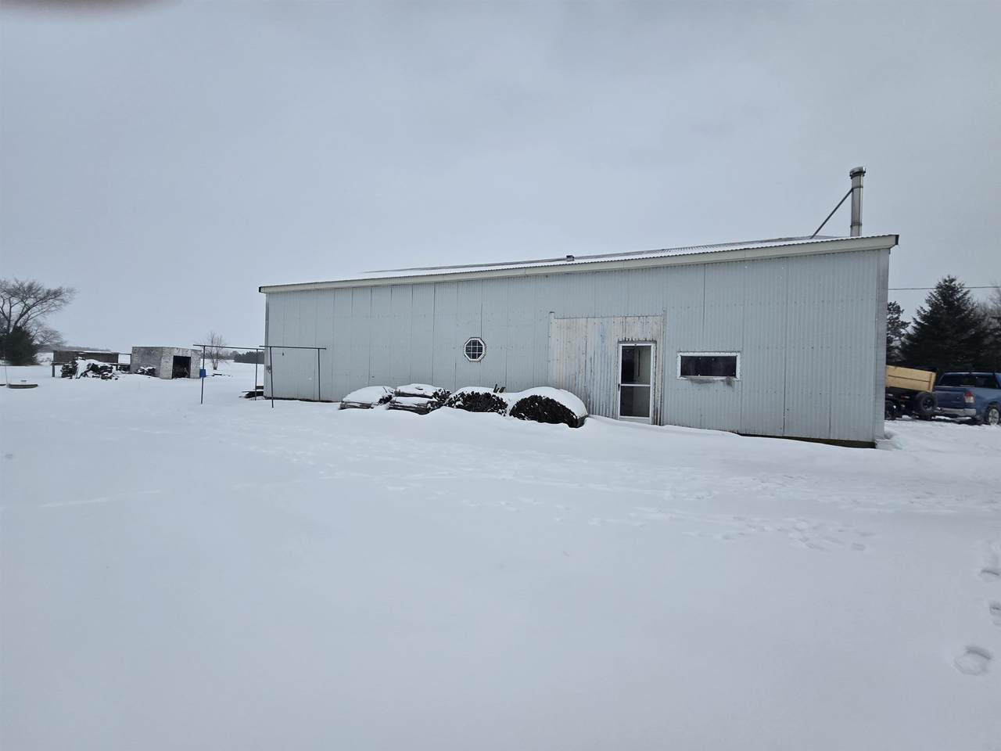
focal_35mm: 13
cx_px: 500
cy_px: 376
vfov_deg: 89.9
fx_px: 376
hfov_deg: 106.2
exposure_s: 1/4926
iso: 50
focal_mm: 2.2
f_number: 2.2
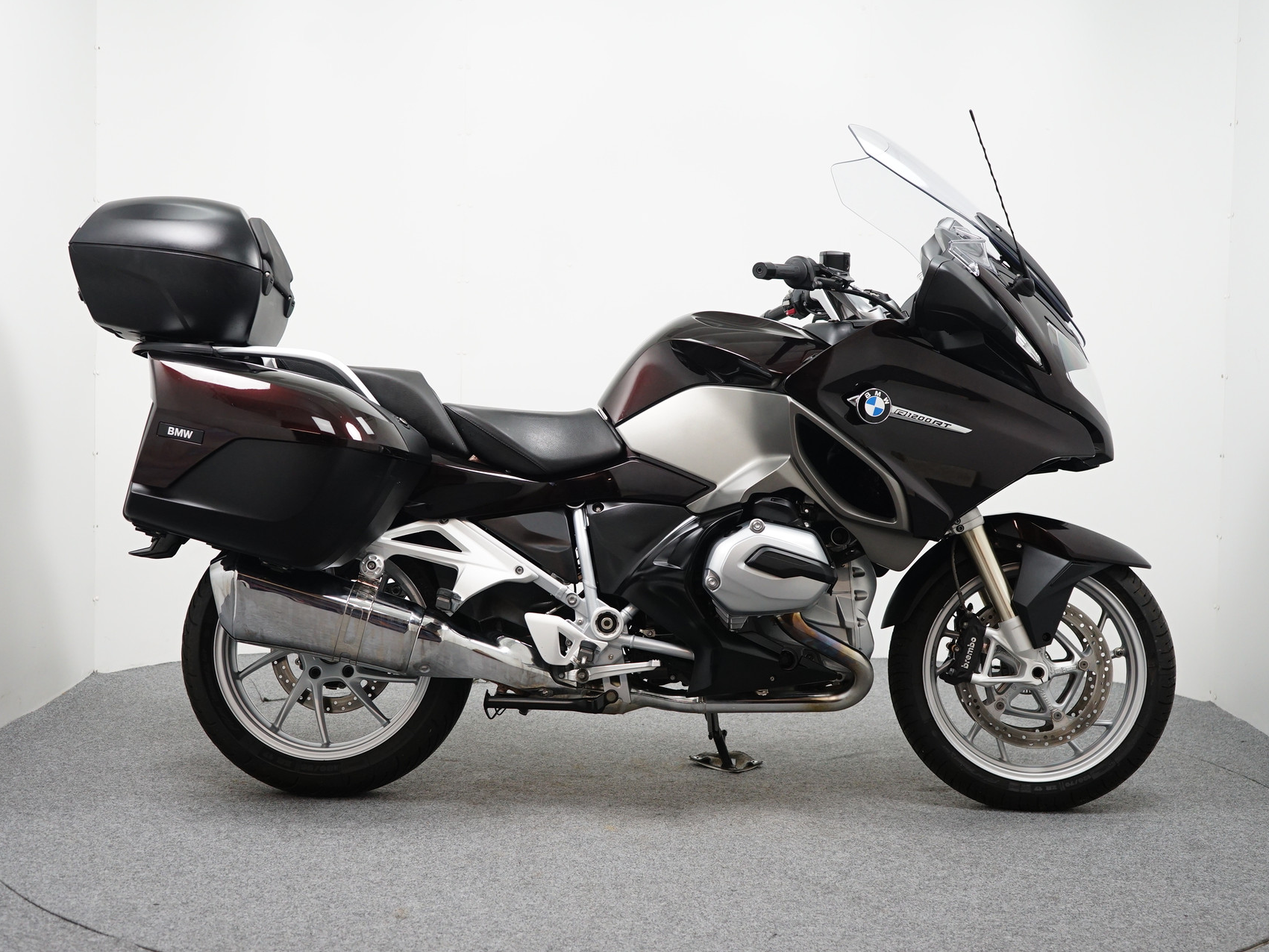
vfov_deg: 28.6
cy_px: 475
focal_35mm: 51
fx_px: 1870
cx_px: 612
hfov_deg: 37.5
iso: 1000
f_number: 4.5
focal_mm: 47
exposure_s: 1/60
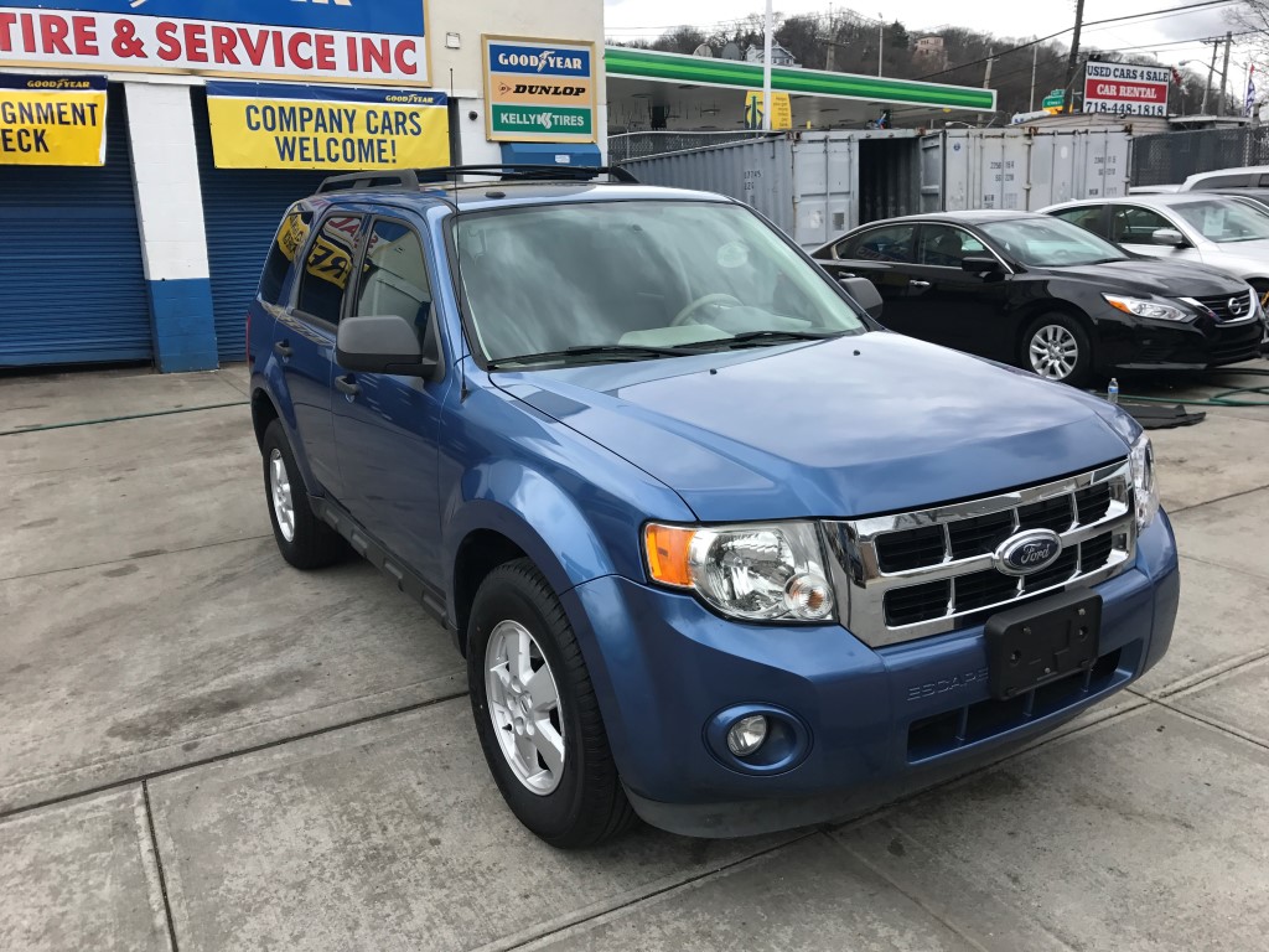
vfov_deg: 49.7
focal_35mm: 28
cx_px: 634
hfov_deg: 63.4
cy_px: 476
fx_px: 1026
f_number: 1.8
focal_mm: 3.99
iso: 20
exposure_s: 1/855
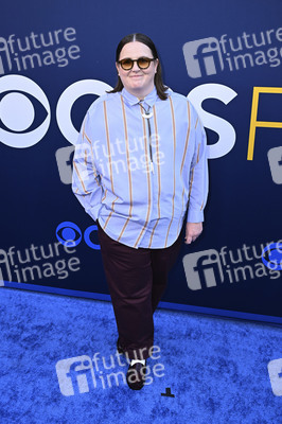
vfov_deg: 53.2
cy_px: 212
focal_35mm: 36
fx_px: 424
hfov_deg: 36.8
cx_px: 141
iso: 800
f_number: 5.6
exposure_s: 1/200
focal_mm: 36
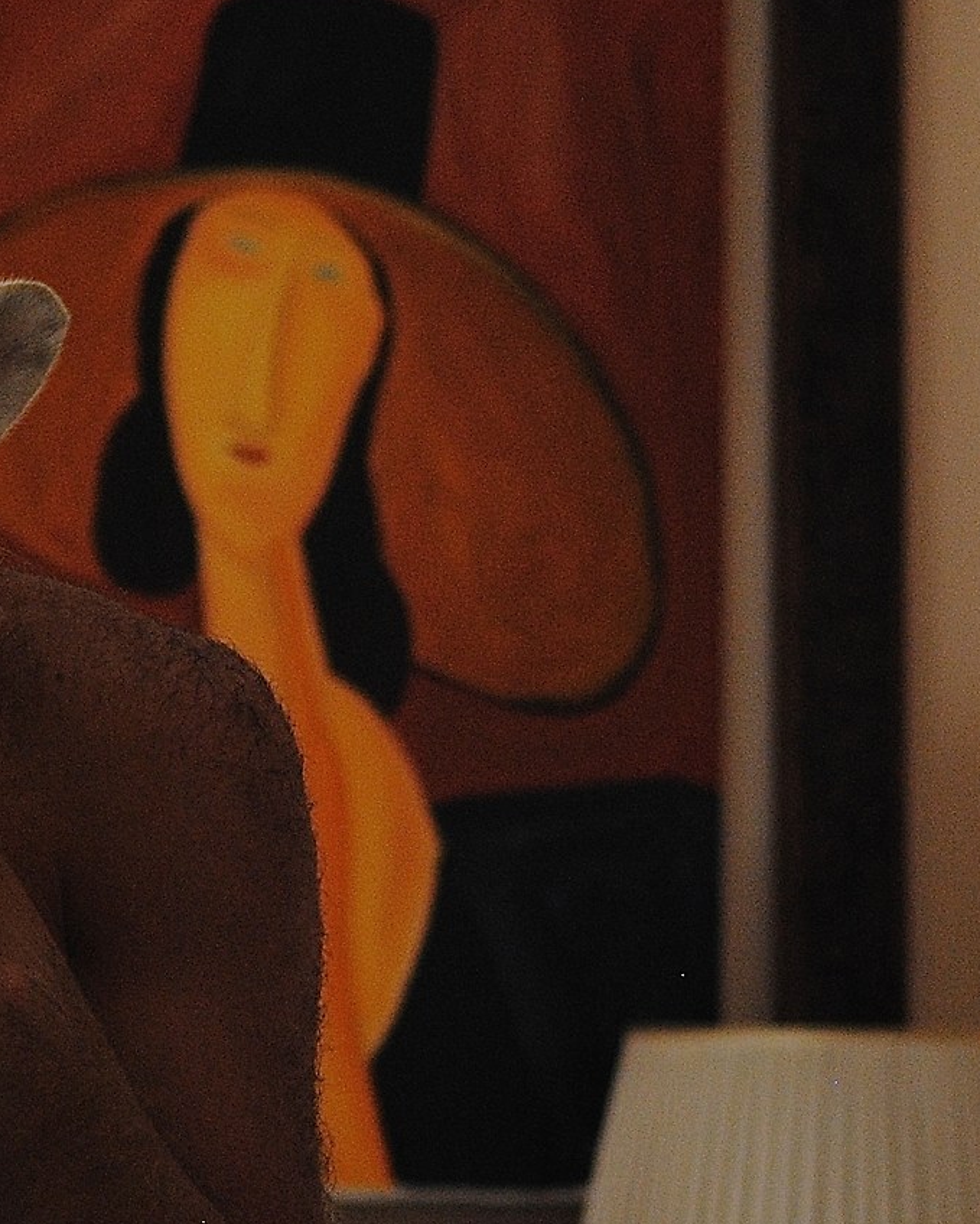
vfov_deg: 6.2
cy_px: 498
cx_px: -332
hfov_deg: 5.0
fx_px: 11269
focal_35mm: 311
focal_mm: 78
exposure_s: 1/250
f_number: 4
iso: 400
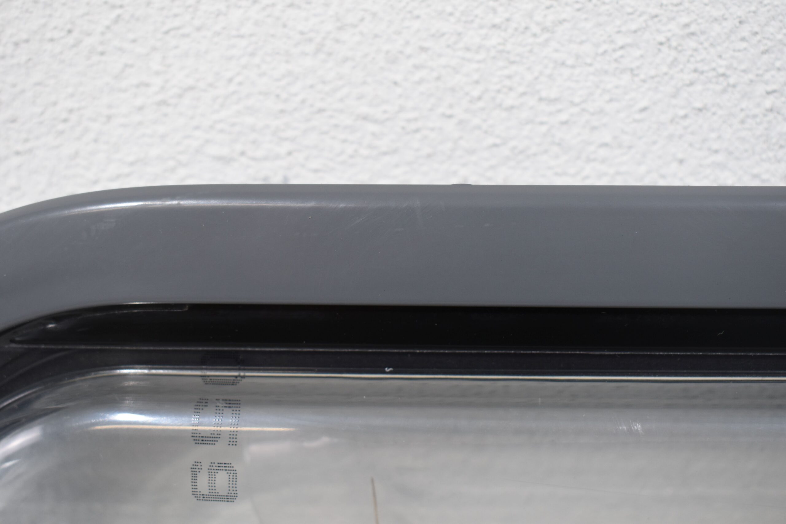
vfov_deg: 26.5
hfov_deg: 38.9
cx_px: 393
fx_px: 1113
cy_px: 262
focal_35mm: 51
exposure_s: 1/60
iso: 450
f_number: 5.6
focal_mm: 34
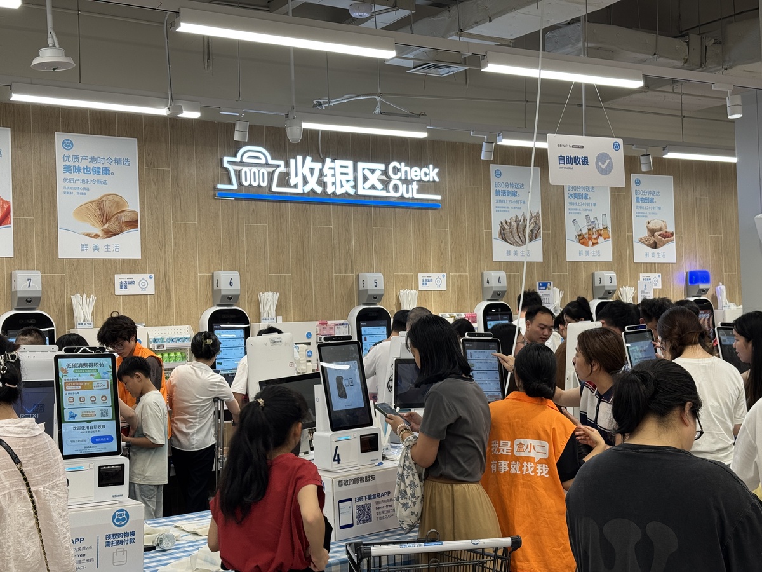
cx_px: 381
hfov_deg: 39.7
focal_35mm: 48
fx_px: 1057
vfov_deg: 30.3
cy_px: 286
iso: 50
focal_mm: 6.76
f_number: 1.78
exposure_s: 1/100
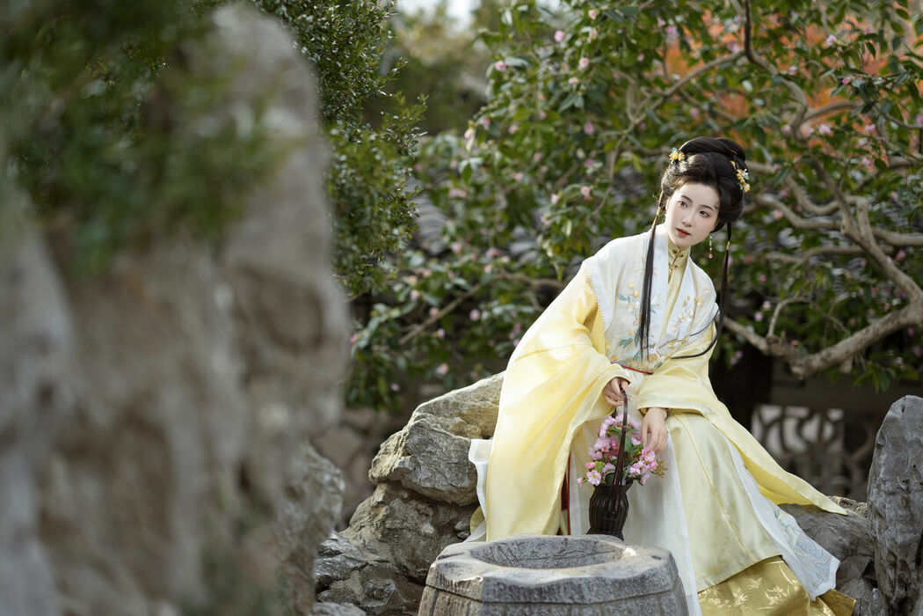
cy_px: 308
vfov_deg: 16.1
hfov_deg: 23.9
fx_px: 2179
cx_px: 462
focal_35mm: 85
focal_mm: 85
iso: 100
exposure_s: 1/250
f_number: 1.6
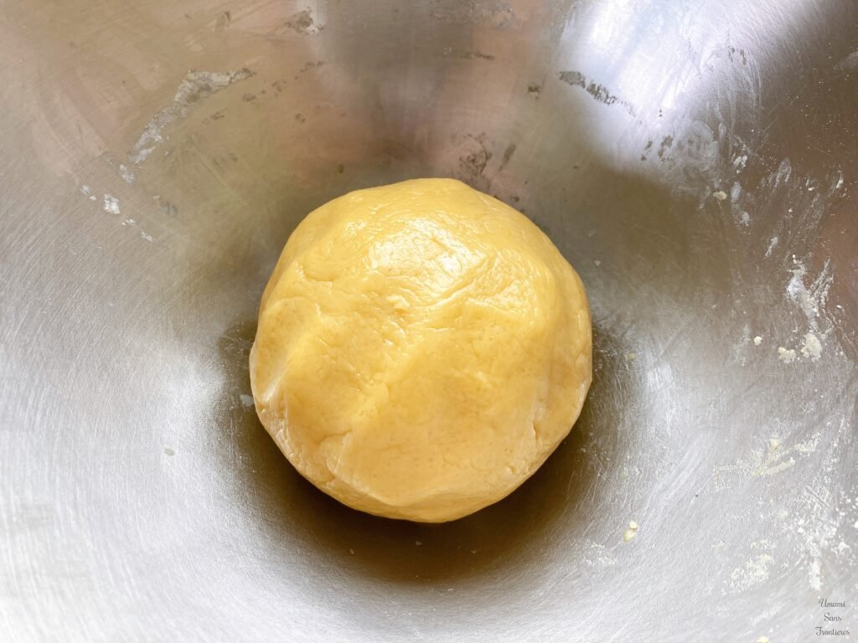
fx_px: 694
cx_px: 429
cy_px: 322
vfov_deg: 49.7
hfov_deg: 63.4
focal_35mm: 28
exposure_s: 1/50
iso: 50
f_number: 1.8
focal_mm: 3.99
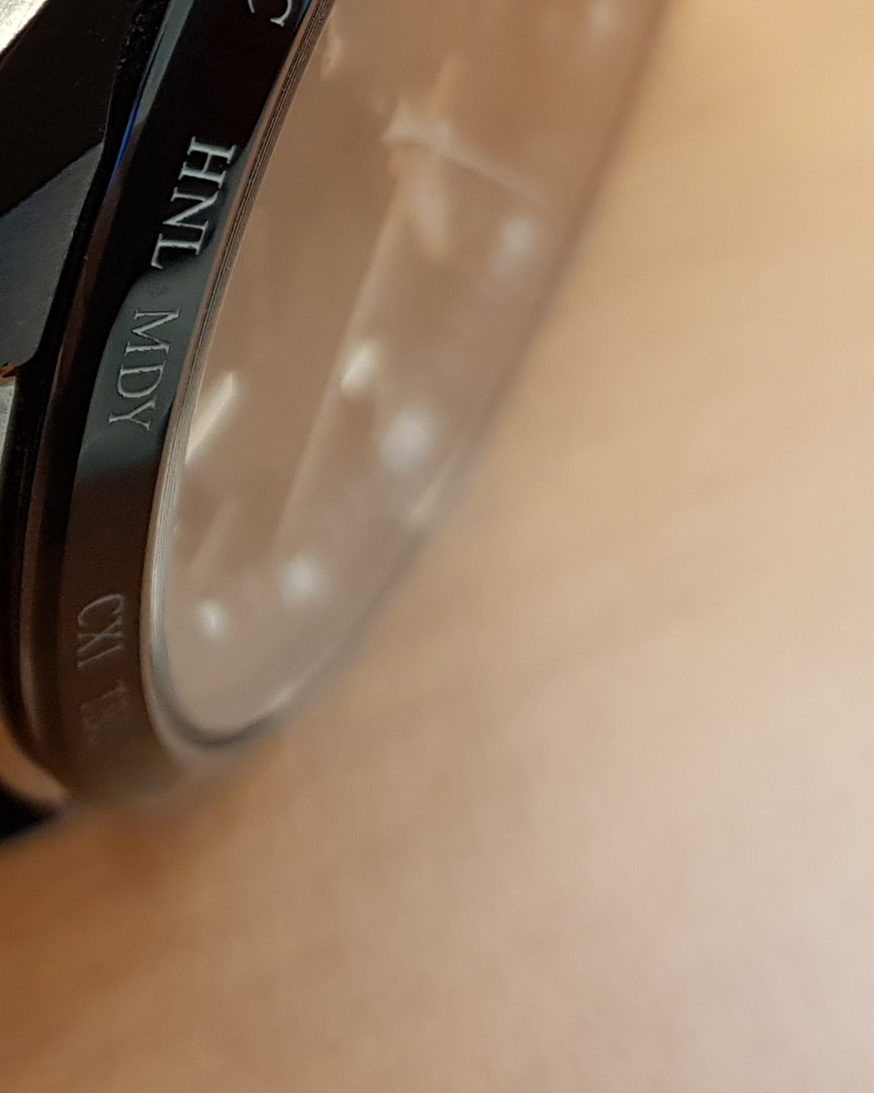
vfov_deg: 24.0
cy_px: 185
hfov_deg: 18.0
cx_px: -345
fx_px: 2523
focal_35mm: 78
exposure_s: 1/50
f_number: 1.7
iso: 100
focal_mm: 4.3
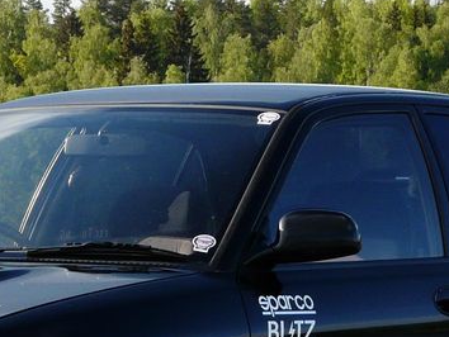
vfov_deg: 5.5
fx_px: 3517
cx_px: 200
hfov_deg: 7.3
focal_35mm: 271
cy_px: 313
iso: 100
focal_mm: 12.3
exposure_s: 1/250
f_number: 5
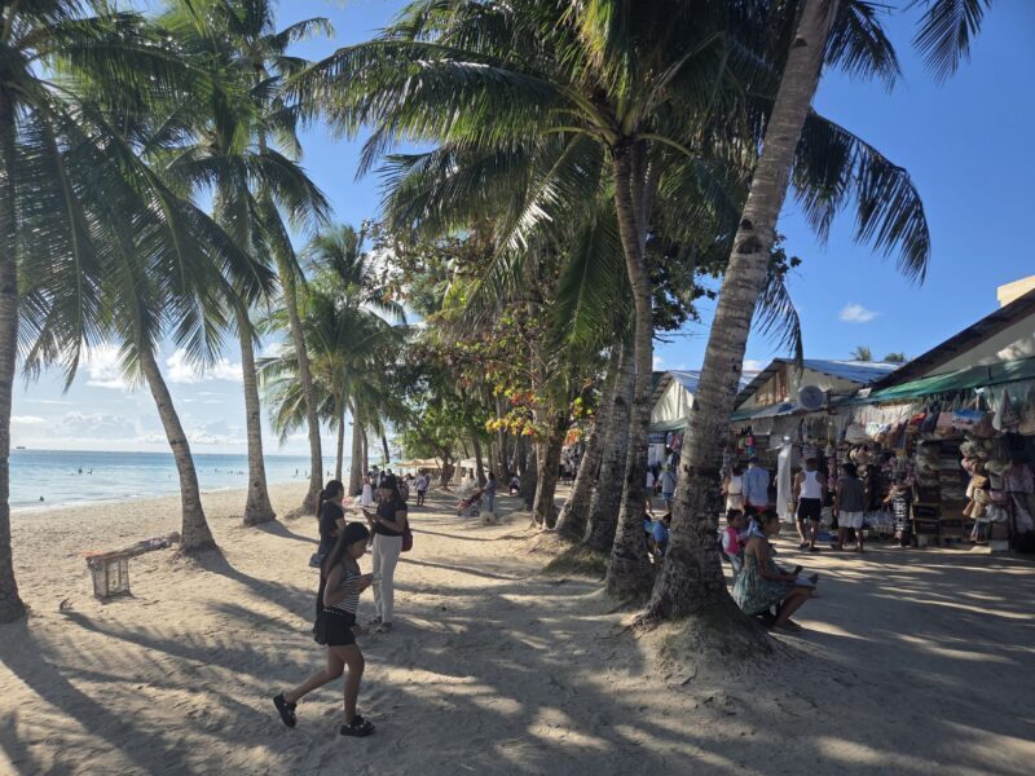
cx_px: 518
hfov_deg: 73.9
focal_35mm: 23
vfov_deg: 58.9
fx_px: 688
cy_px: 388
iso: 80
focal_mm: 5.4
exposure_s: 1/4187
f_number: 1.8
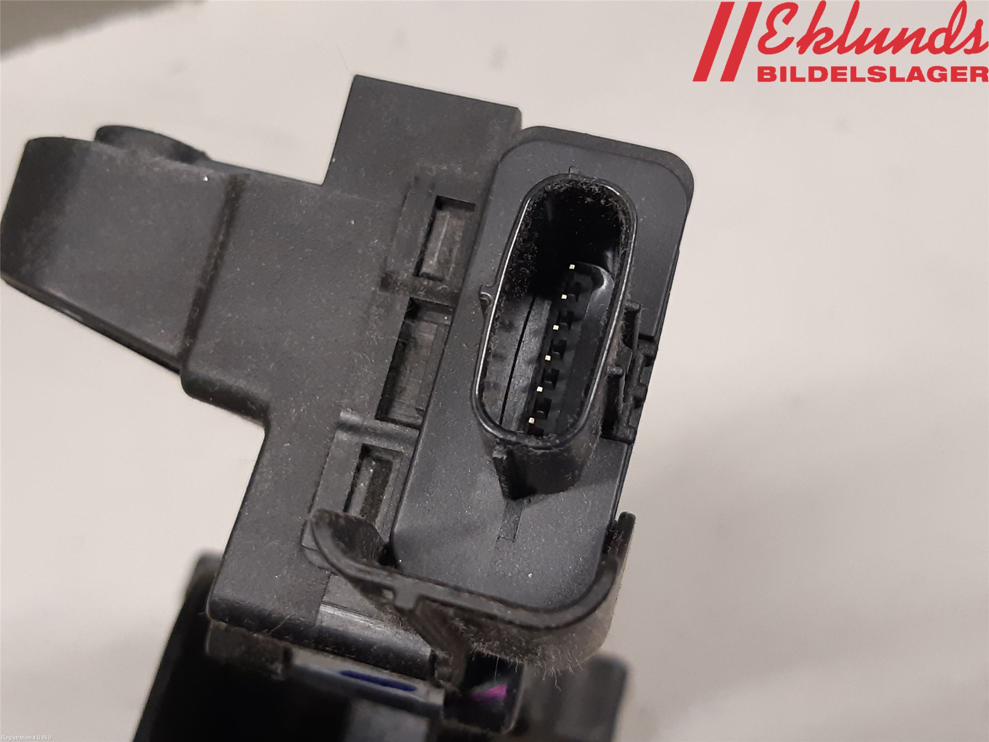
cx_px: 494
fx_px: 743
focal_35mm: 26
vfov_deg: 53.1
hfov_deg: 67.3
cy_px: 371
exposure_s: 1/50
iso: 200
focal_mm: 3.93
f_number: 1.7
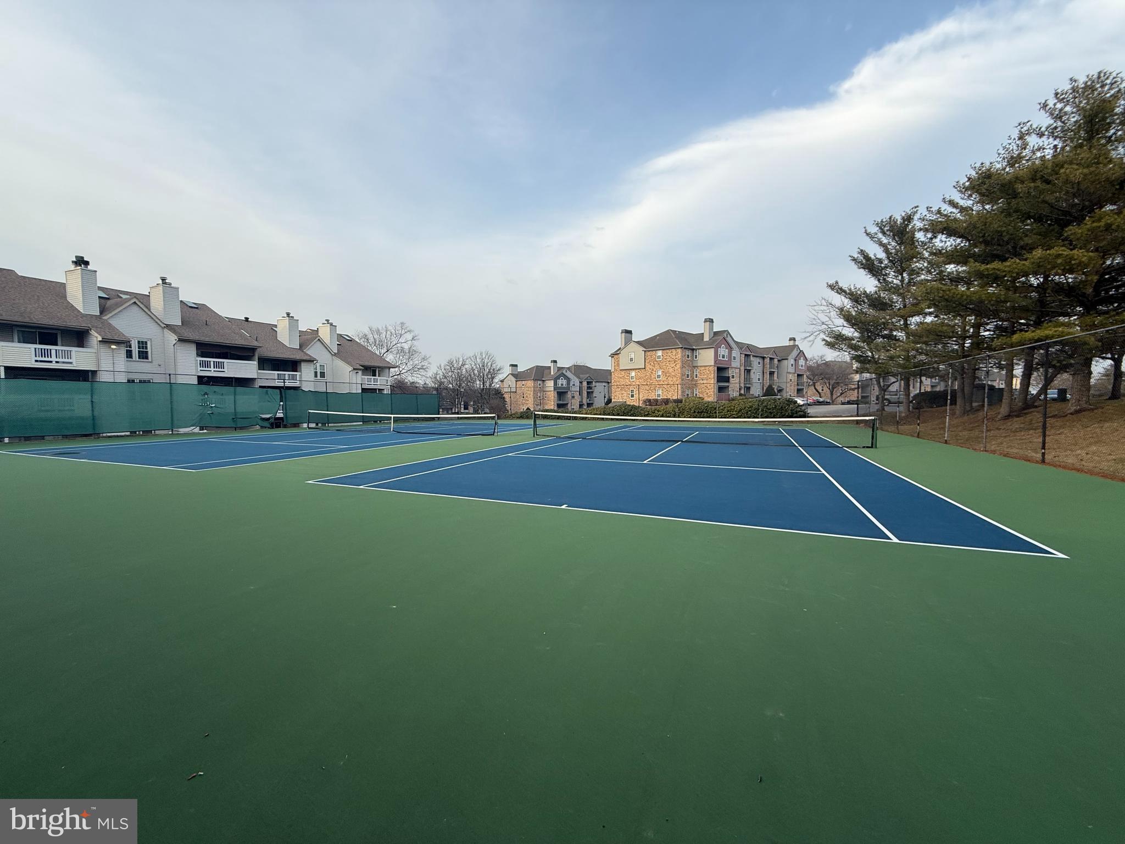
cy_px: 422
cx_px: 562
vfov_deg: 85.7
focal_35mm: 14
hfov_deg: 102.1
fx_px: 455
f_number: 2.2
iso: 50
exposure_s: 1/596
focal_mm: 2.22
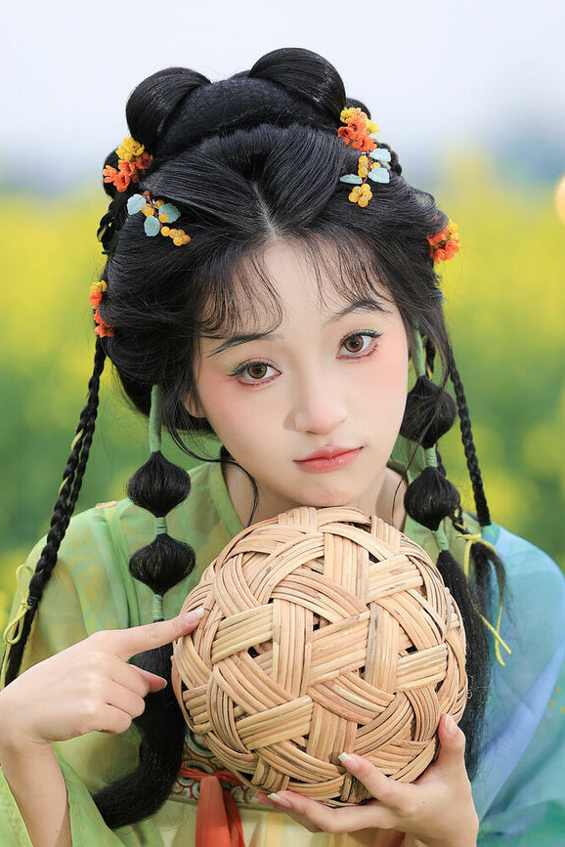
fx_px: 6544
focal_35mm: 278
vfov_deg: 7.4
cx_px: 210
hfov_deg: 4.9
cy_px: 599
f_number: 2.8
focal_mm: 153
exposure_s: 1/400
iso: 400
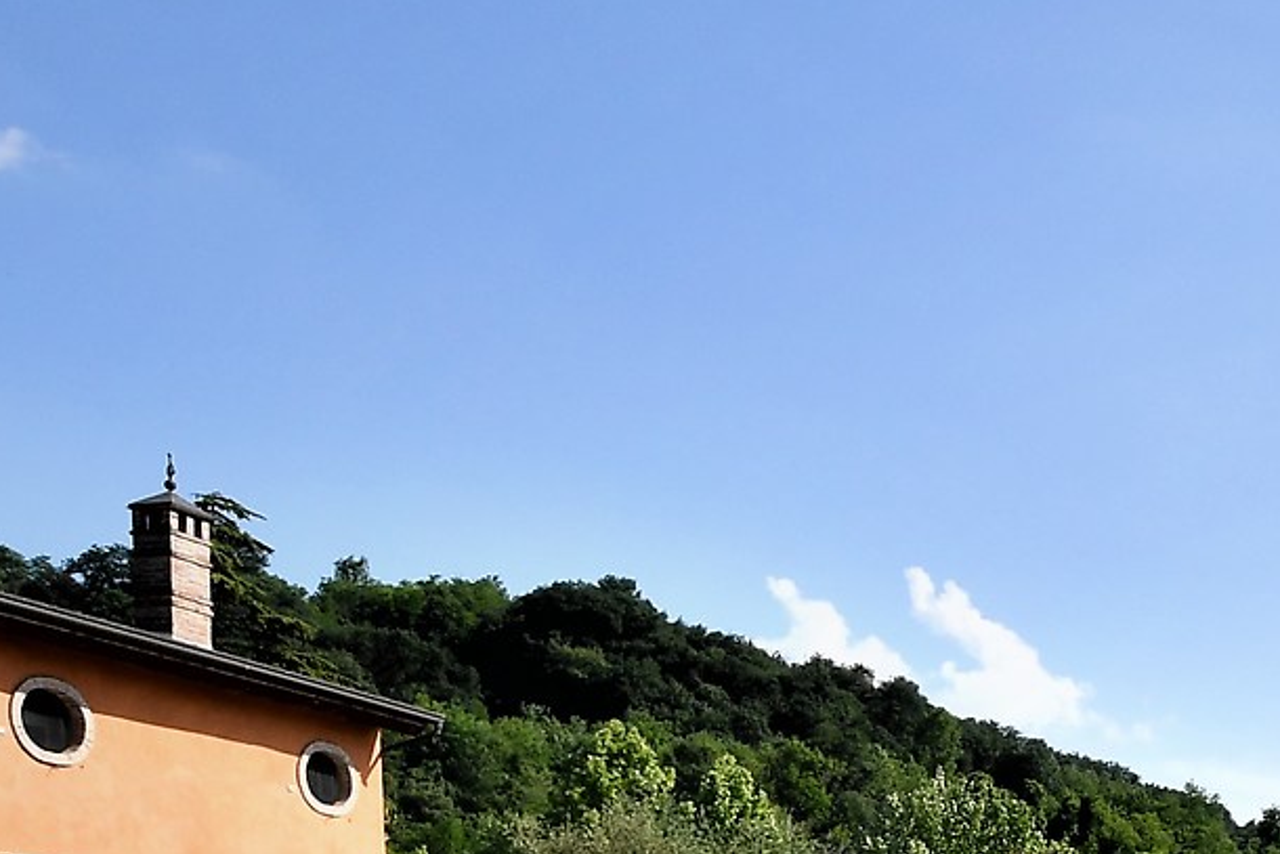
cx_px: 1635
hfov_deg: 28.3
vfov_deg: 21.0
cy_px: 1097
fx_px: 2098
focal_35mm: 59
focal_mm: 10
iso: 200
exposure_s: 1/500
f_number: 11
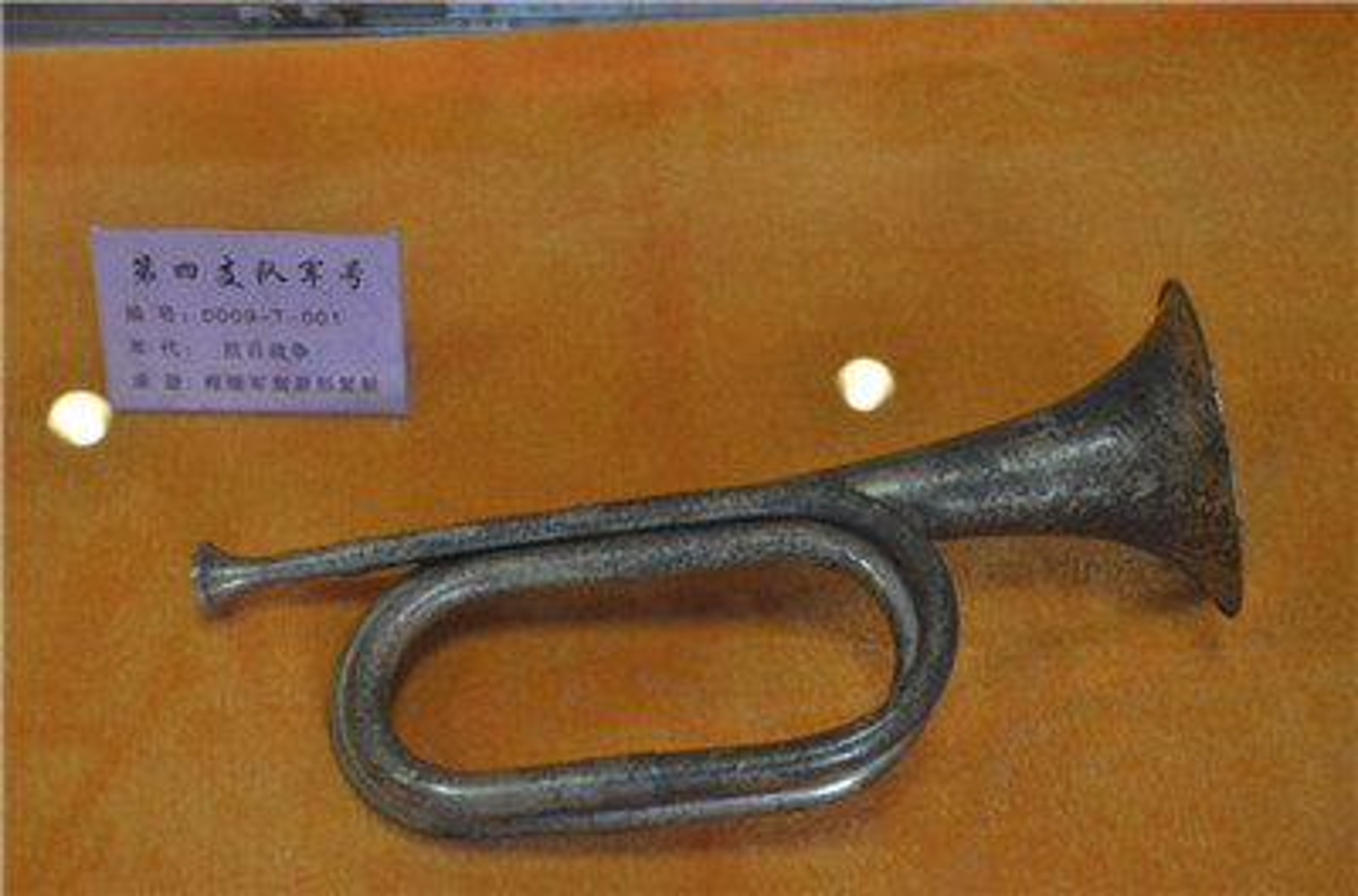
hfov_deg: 32.0
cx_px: 679
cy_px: 448
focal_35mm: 63
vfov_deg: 21.4
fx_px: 2369
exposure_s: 1/15
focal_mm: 42
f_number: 9
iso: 1000
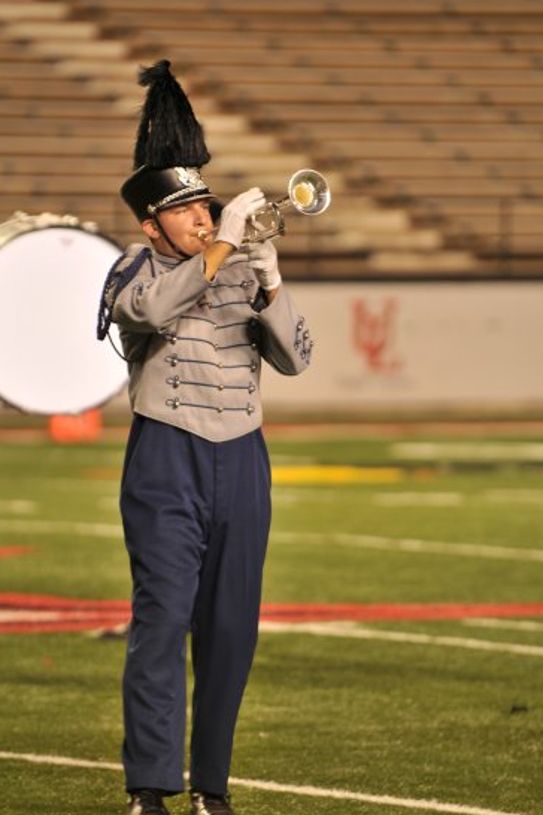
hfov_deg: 4.2
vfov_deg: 6.3
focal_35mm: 329
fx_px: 7452
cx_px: 259
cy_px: 426
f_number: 2.8
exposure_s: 1/60
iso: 220
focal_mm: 200
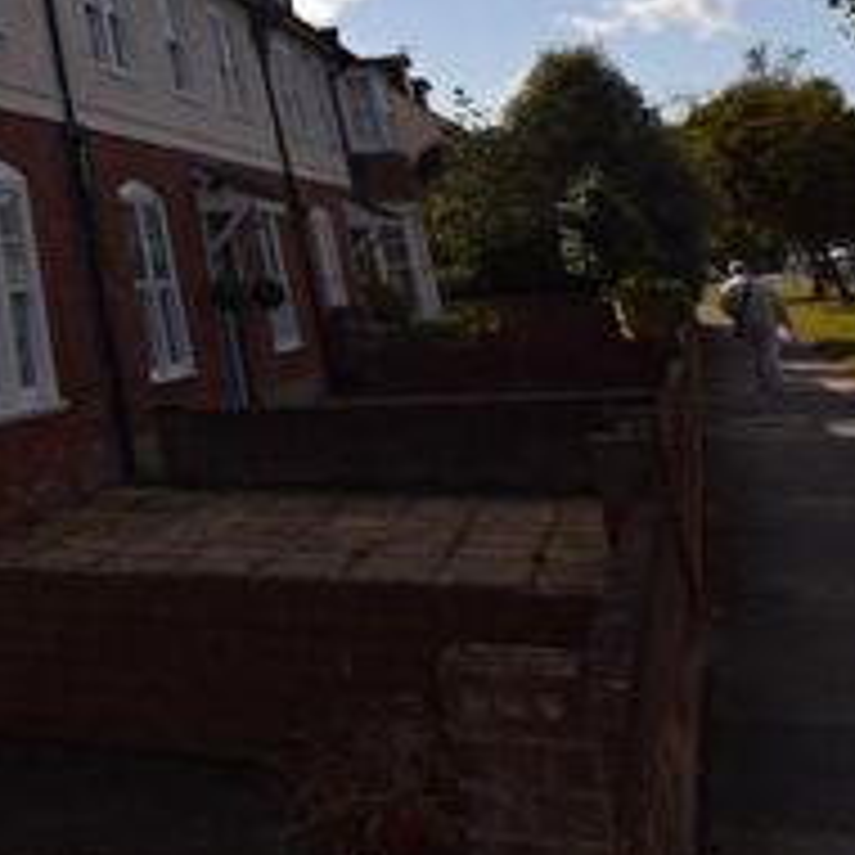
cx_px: -378
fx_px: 1313
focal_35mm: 47
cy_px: -47
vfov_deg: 32.4
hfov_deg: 27.1
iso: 100
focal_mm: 10
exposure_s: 1/200
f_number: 13
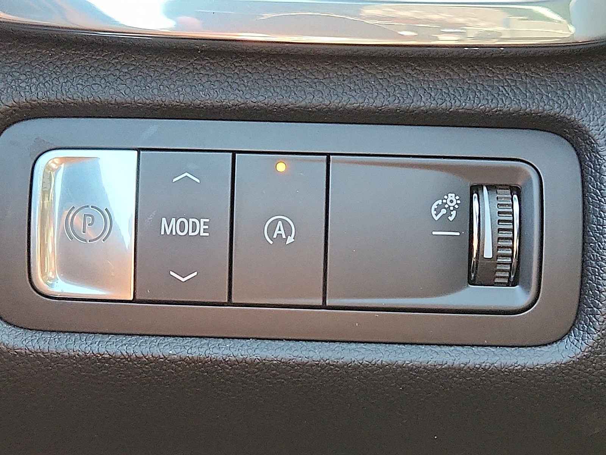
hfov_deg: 73.9
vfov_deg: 58.9
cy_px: 228
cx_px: 303
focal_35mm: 23
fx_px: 403
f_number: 1.8
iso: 278
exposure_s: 1/59.2
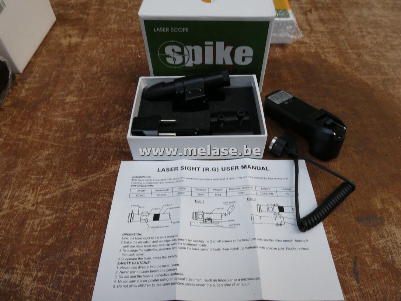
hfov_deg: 71.6
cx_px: 200
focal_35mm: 24
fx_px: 278
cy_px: 150
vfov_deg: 56.8
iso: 200
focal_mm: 4.3
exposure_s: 1/60
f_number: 3.3
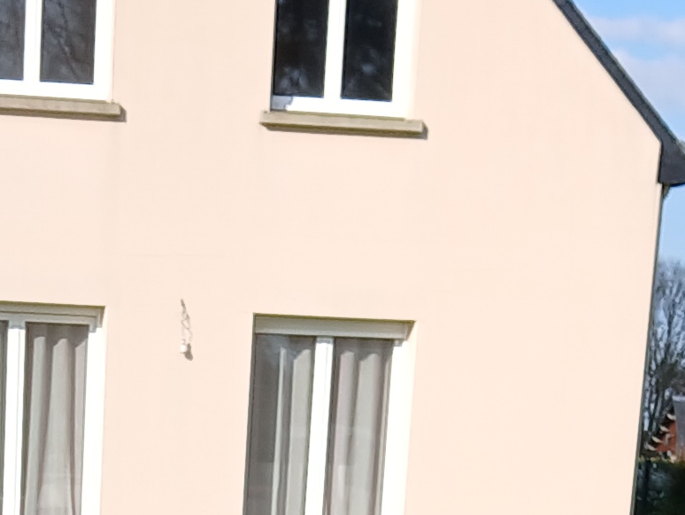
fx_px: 2712
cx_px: 139
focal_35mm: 137
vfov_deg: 9.6
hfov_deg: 14.3
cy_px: 1236
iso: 20
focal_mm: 3.98
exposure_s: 1/507
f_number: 1.8
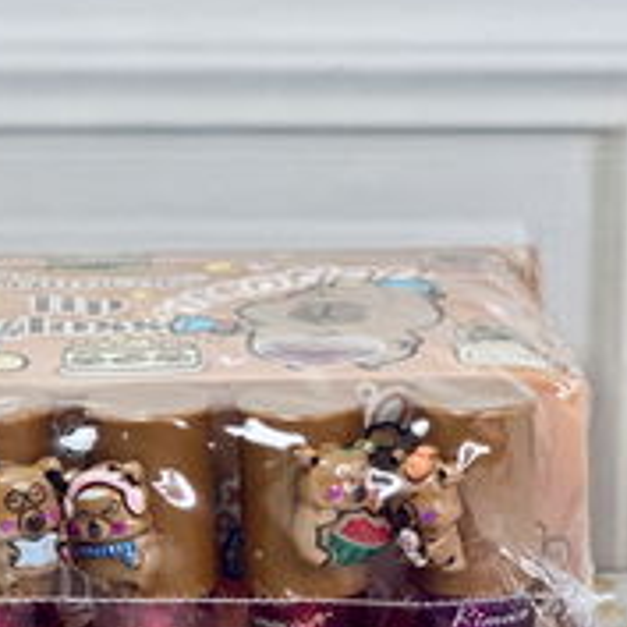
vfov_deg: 8.5
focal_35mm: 205
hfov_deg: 8.5
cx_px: 89
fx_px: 4201
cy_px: 522
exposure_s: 1/100
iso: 160
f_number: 2.8
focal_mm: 9
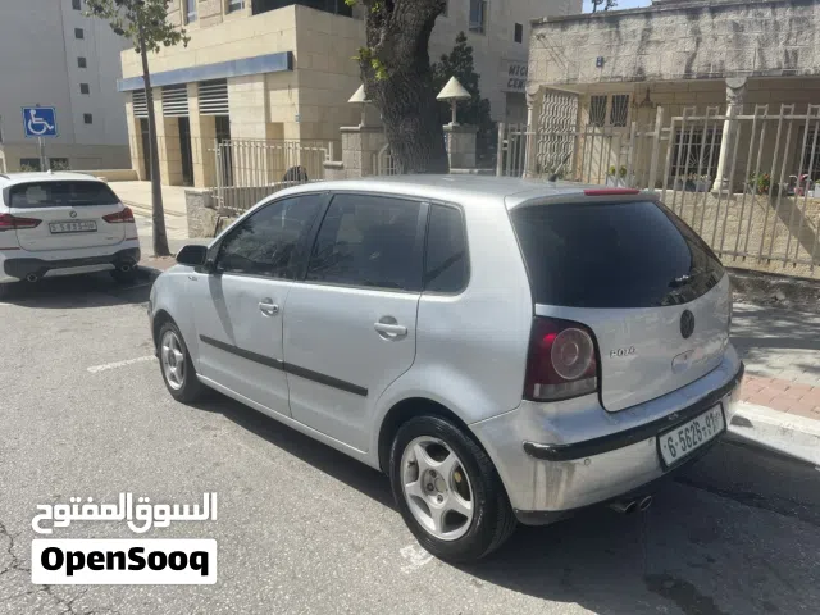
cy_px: 308
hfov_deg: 69.4
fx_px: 592
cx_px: 410
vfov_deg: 54.9
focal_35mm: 25
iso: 32
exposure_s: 1/3922
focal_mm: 5.1
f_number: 1.6
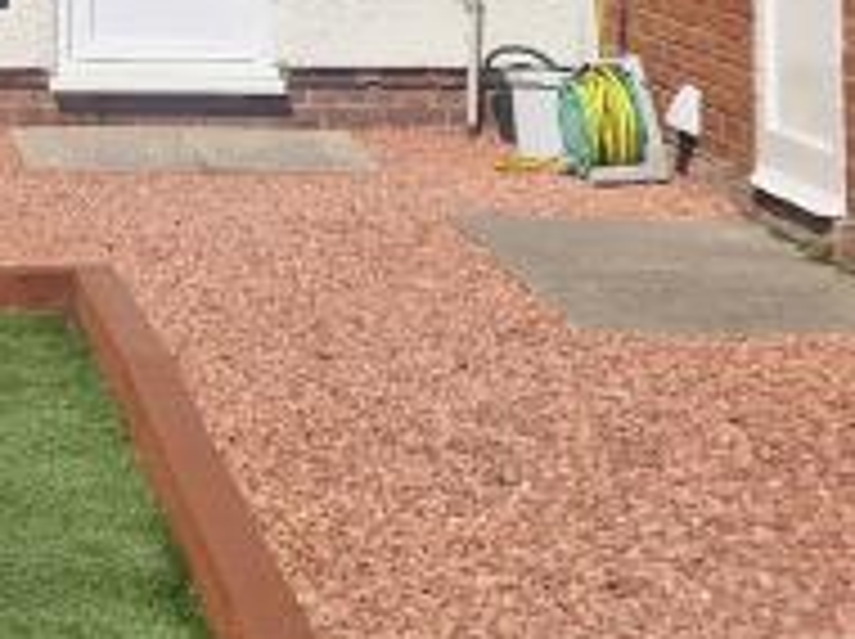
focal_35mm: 124
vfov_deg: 11.5
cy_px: -248
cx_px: -153
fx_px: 3059
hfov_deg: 15.4
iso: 50
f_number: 1.8
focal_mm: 5.4
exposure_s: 1/3104
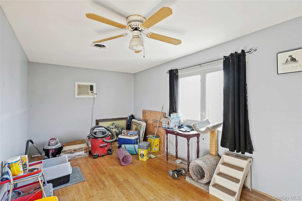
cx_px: 151
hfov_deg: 96.7
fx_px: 134
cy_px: 100
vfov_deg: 73.7
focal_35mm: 16
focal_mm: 16
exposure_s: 1/10
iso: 400
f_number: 9
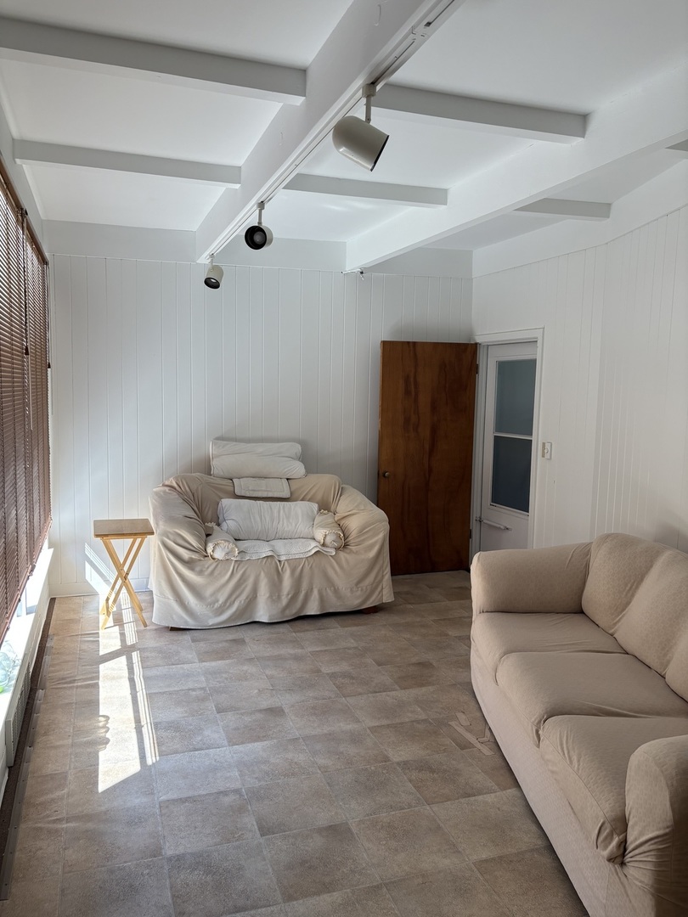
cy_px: 458
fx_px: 689
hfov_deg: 53.1
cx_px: 344
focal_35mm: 26
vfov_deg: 67.3
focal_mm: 5.96
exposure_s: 1/240
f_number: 1.6
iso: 80
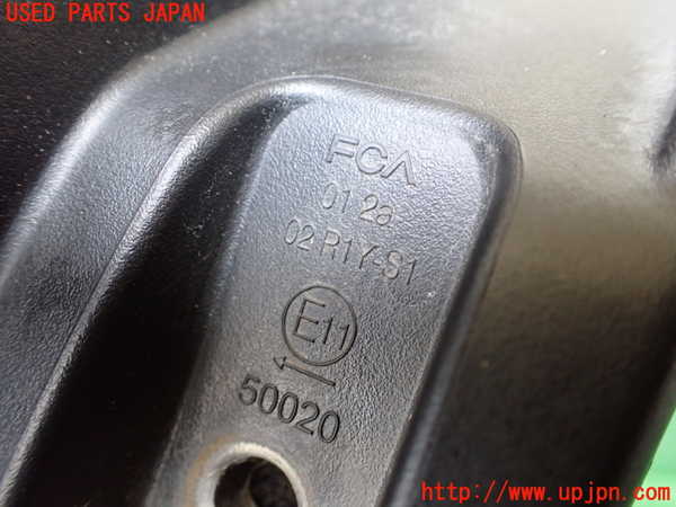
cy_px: 254
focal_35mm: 30
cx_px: 338
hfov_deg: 60.0
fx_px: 586
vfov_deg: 46.8
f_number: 2.3
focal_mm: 5.4
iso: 800
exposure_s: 1/80
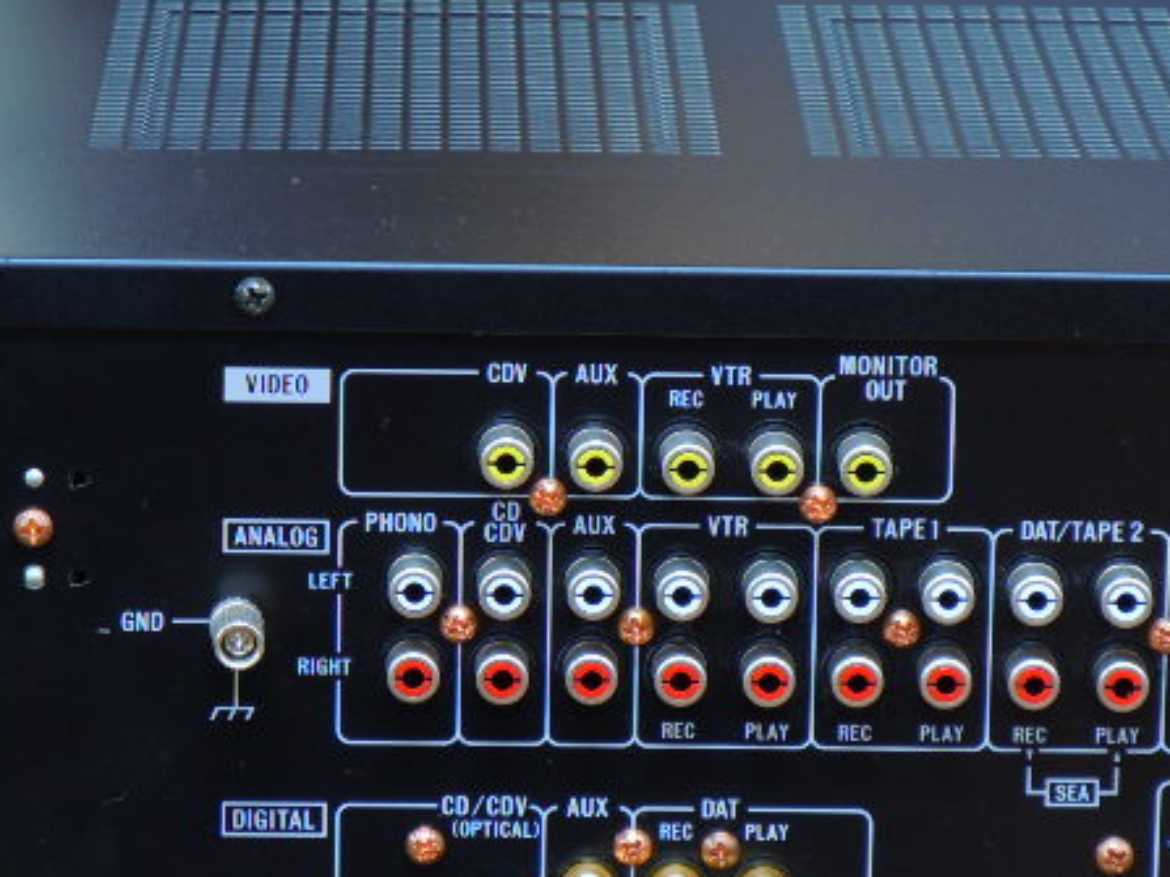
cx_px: 811
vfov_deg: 6.0
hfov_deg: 7.9
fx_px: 8414
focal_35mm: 249
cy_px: 571
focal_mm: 31.4
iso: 100
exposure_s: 1/2
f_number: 4.6
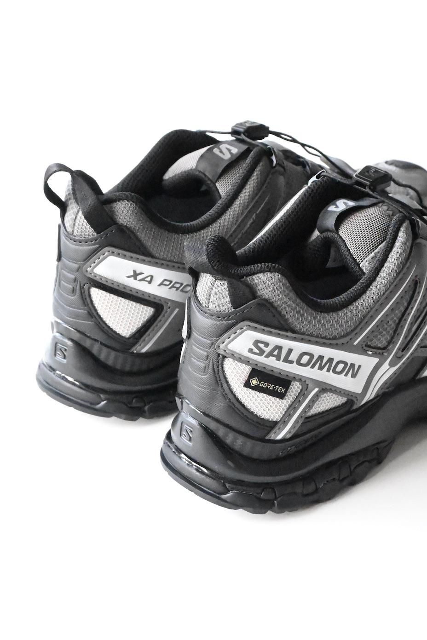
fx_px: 867
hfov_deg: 27.7
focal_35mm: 49
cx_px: 214
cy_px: 320
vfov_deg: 40.5
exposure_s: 1/400
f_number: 10
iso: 25600
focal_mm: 32.5
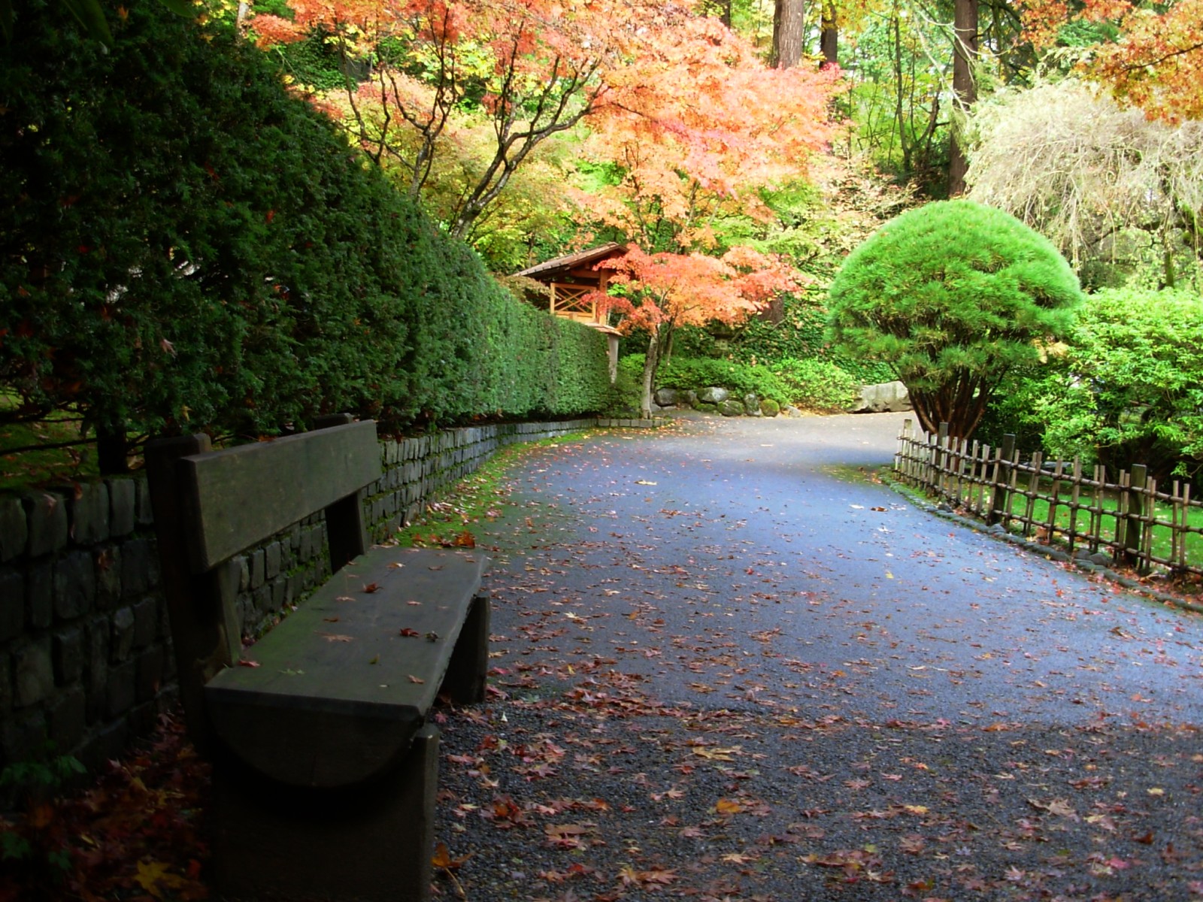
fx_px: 1321
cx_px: 602
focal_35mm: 38
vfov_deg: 37.7
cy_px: 451
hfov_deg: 49.0
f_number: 2.9
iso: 50
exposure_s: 1/14.3
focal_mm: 6.3
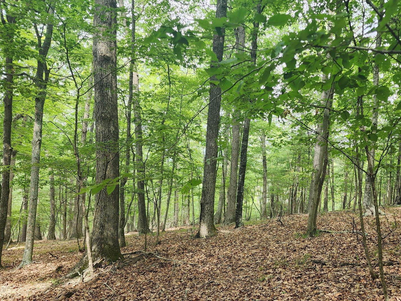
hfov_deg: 54.4
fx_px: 382
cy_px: 187
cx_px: 261
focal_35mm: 33
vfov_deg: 42.7
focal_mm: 6.4
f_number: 1.8
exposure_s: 1/180
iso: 64
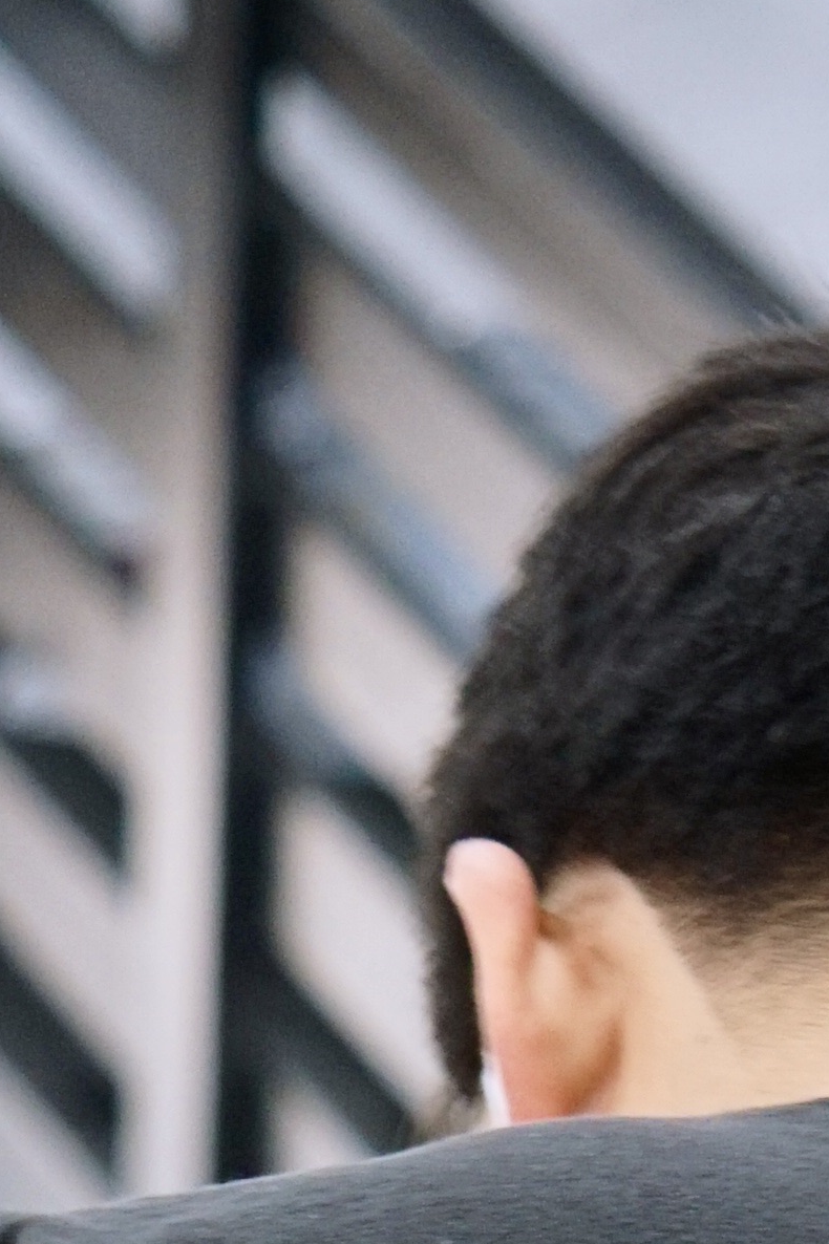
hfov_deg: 3.3
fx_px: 14429
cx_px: 1051
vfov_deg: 4.9
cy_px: 1394
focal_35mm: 418
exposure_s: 1/100
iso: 640
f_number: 4.5
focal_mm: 55
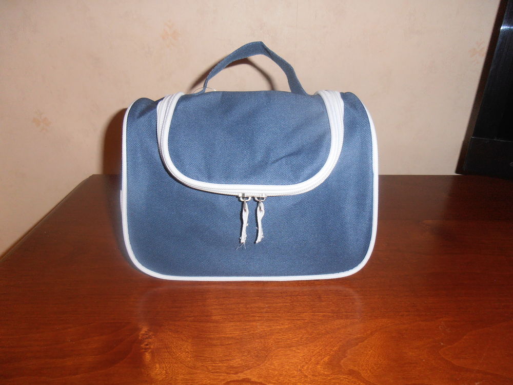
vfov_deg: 56.8
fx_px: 356
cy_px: 192
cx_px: 256
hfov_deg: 71.6
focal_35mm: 24
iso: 125
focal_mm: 4.2
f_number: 3
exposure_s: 1/30
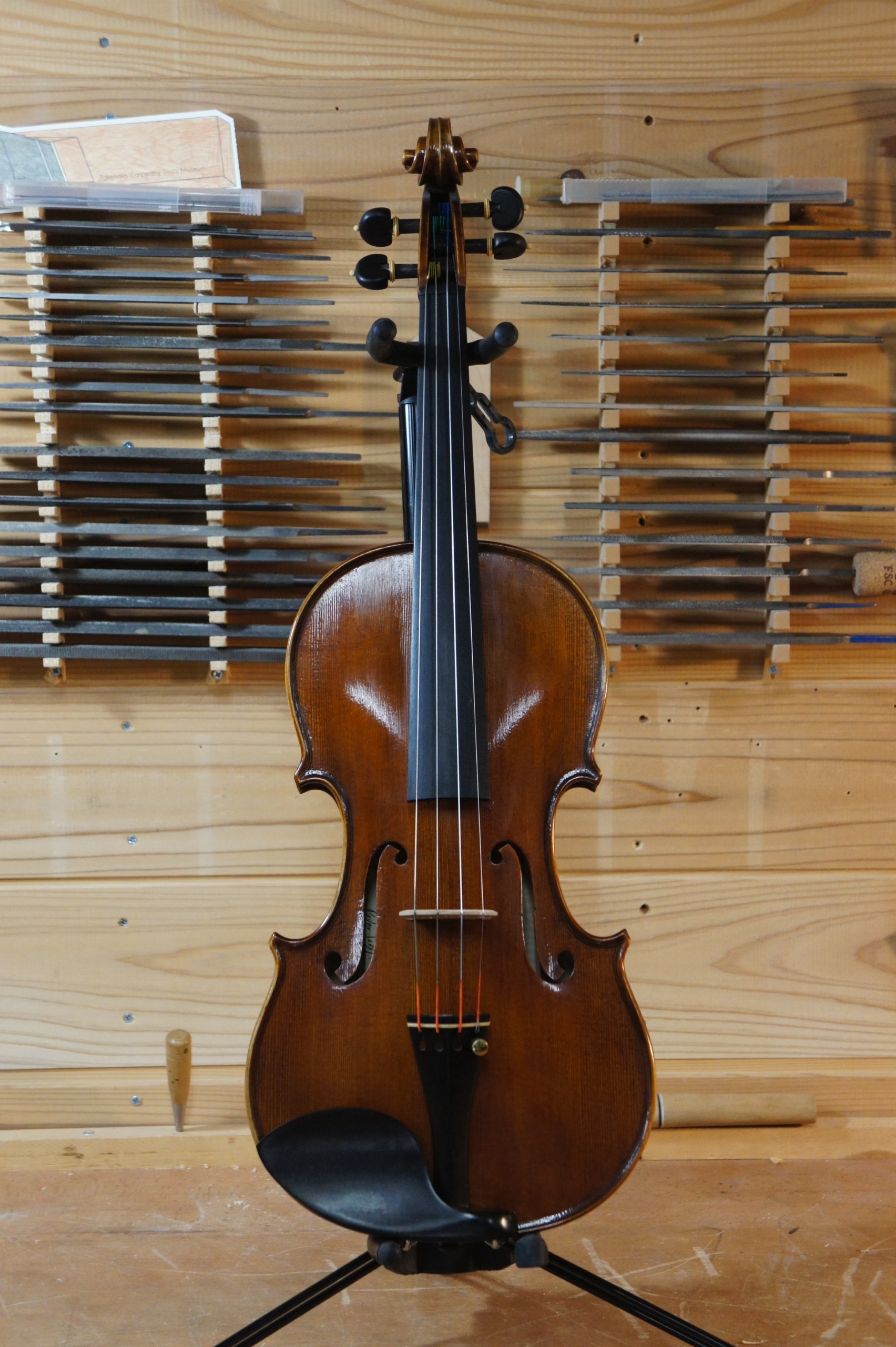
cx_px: 448
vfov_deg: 24.6
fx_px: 3083
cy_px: 674
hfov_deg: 16.5
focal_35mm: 82
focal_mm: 55
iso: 1600
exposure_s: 1/100
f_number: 5.6
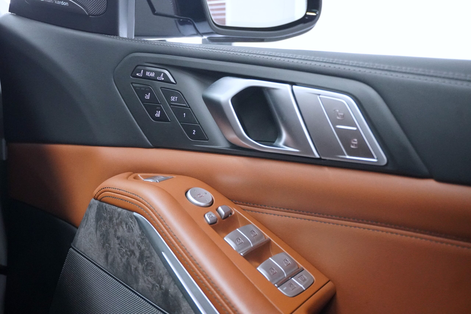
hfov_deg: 42.3
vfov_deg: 28.9
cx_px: 236
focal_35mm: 46
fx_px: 608
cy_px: 157
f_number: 5
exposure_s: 1/100
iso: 6400
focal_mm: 31
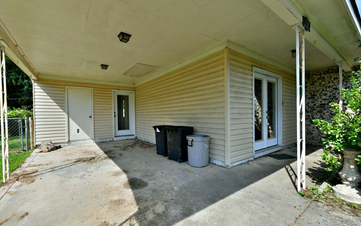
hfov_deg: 101.4
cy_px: 116
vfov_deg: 74.8
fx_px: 148
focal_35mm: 15
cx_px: 172
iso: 2500
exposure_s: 1/1600
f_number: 13
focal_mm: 14
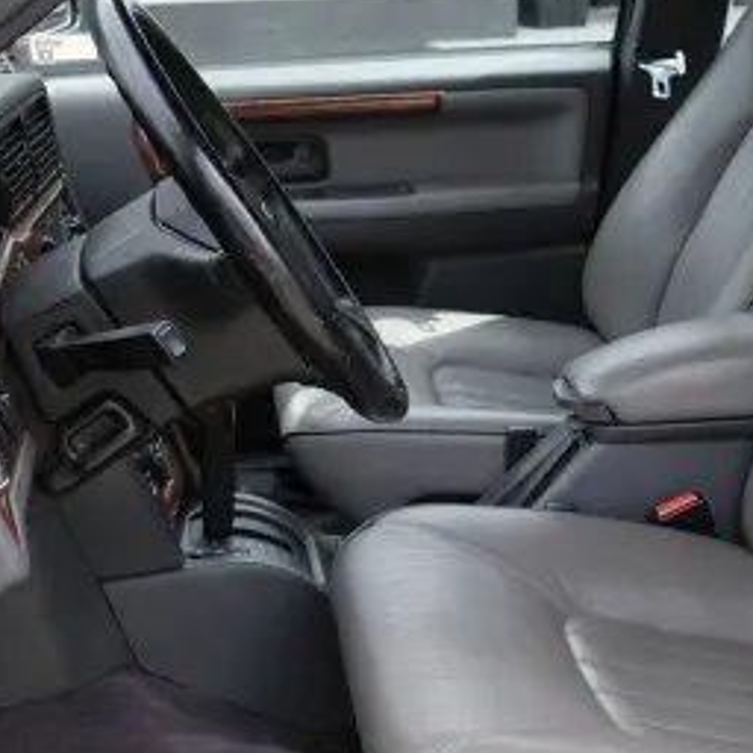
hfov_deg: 23.9
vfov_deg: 24.6
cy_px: 324
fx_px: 1723
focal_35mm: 70
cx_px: 691
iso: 320
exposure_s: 1/160
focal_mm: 22.3
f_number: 5
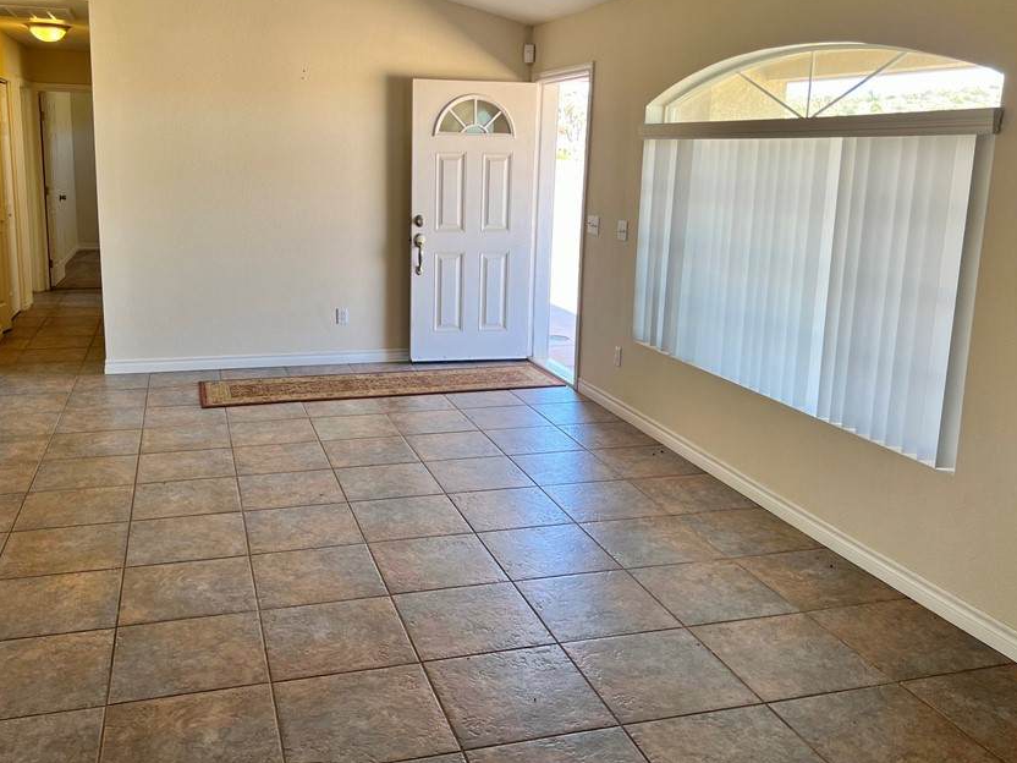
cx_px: 447
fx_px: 940
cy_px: 336
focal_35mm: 32
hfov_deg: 56.7
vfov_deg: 44.1
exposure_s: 1/120
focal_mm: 5.7
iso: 32
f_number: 1.5
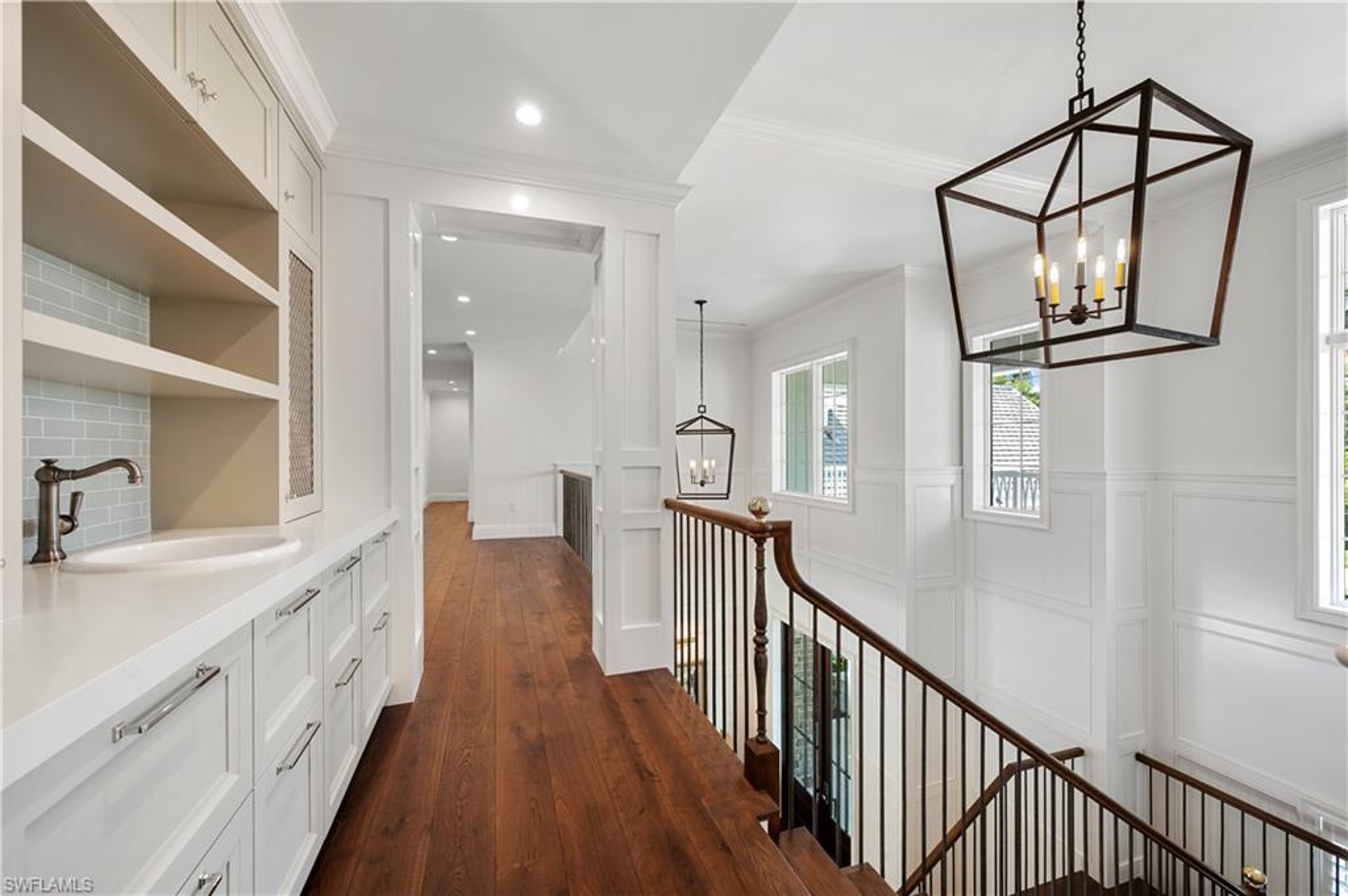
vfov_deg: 81.1
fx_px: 524
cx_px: 674
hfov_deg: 104.3
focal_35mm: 14
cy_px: 448
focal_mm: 14
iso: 400
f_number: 8
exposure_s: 1/13
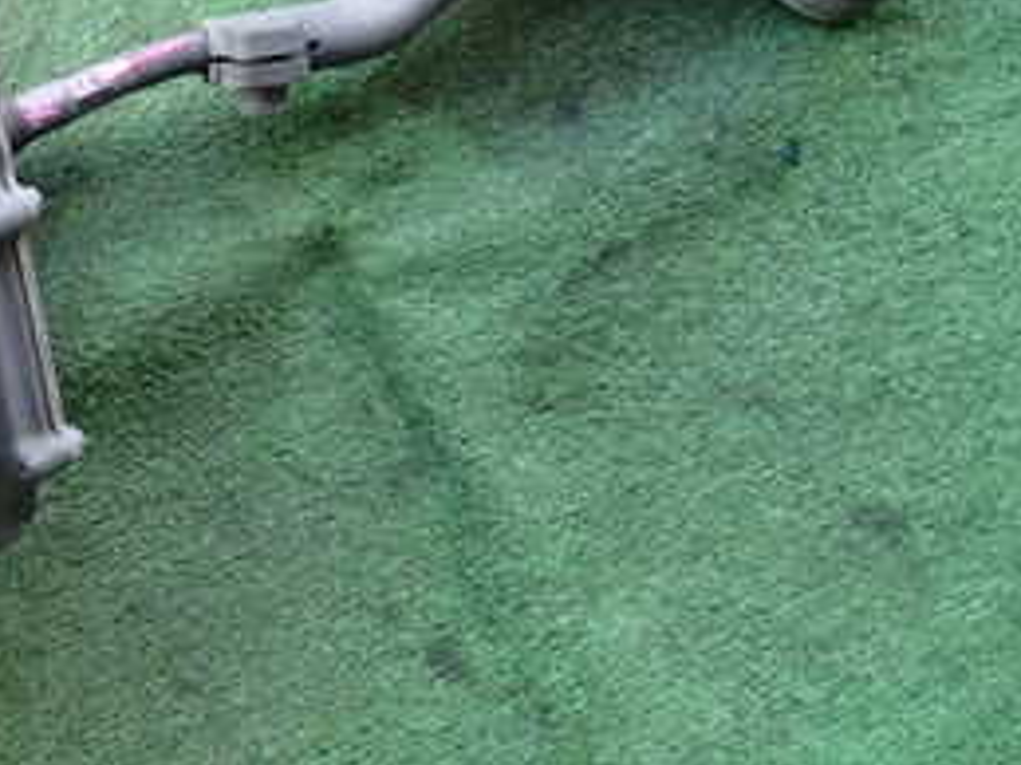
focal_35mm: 58
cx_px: 4
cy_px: 213
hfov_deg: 30.9
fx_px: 1710
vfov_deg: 25.0
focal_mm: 4.5
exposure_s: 1/125
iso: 125
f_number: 2
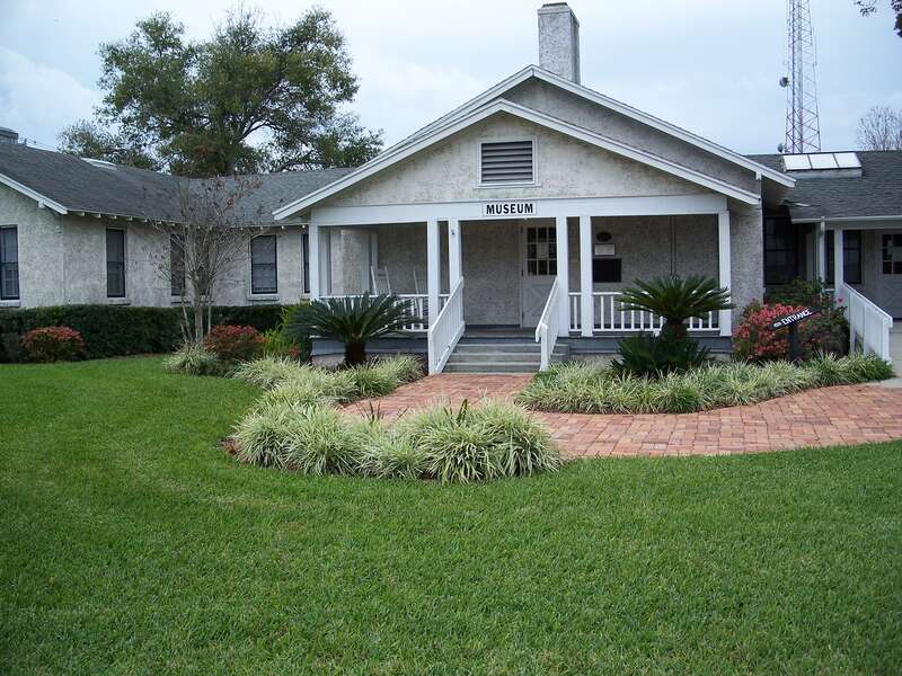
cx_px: 451
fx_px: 964
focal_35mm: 37
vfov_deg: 38.7
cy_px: 338
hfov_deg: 50.1
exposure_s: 1/60
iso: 64
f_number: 2.8
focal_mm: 7.8
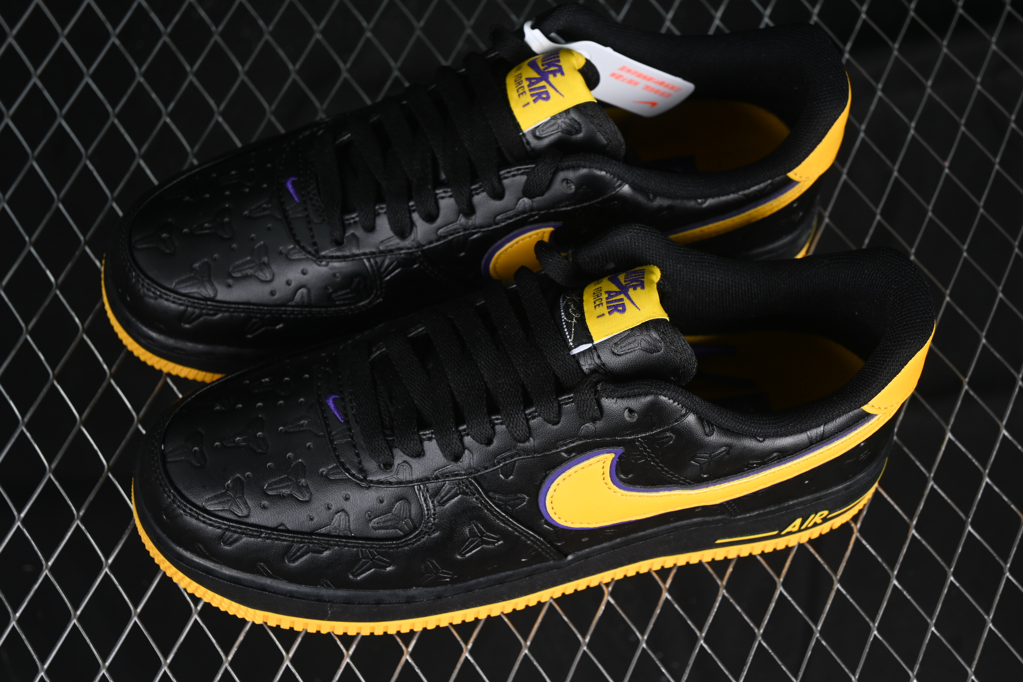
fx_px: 2131
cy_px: 341
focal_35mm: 75
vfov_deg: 18.2
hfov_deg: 27.0
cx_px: 512
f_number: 6.3
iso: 160
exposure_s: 1/50
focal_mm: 50
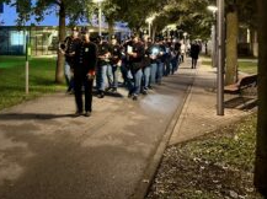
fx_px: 323
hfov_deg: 43.2
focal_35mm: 42
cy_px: 33
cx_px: 62
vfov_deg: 33.0
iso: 1600
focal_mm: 6.86
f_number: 1.78
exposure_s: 1/20
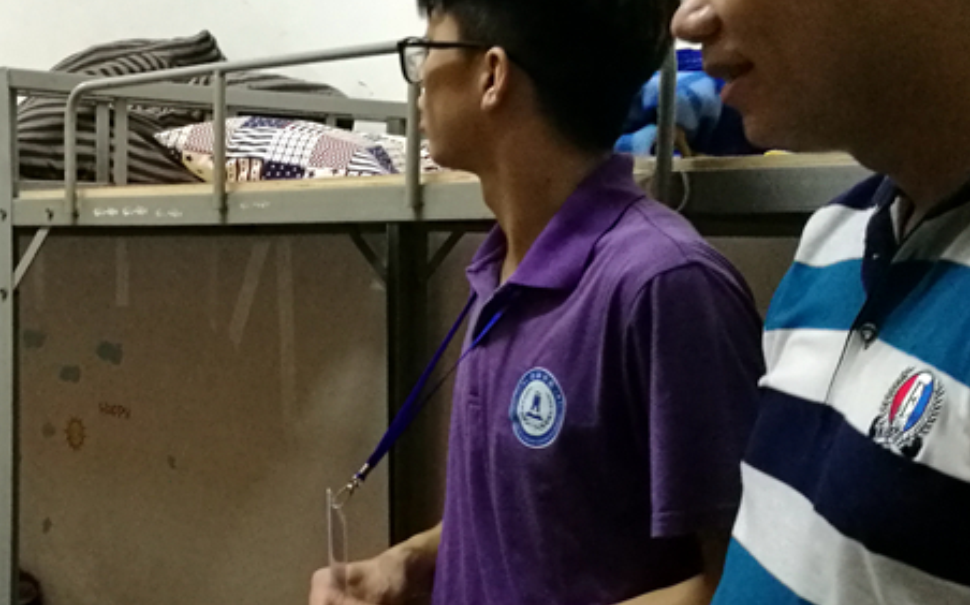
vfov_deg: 22.7
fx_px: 1506
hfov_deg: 35.1
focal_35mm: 57
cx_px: 277
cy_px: 379
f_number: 2.2
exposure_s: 1/20
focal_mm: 4.5
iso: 500
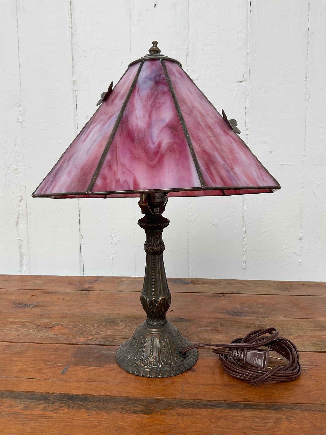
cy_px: 218
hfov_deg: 48.2
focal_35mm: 29
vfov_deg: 61.7
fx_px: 364
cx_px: 163
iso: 16
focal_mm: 3
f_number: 1.8
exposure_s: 1/122
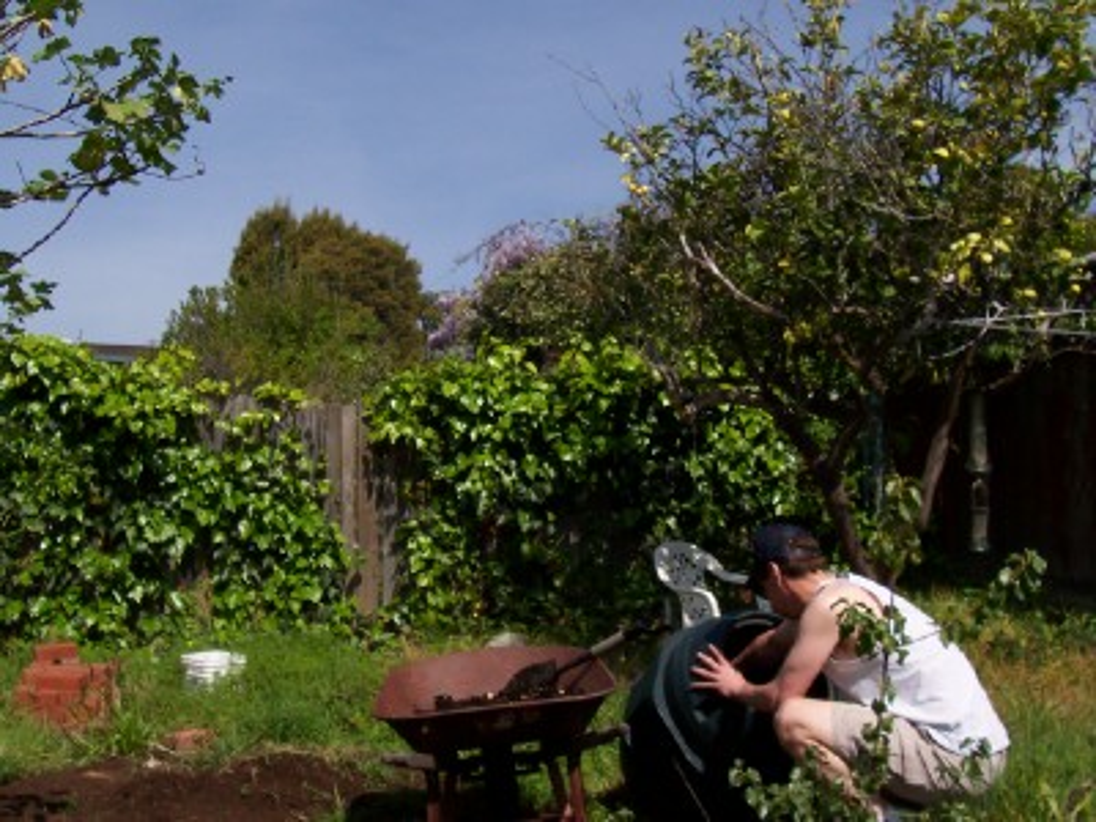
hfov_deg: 50.1
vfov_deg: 38.7
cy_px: 411
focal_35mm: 37
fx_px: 1171
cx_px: 548
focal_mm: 5.6
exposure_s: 1/750
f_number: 5.6
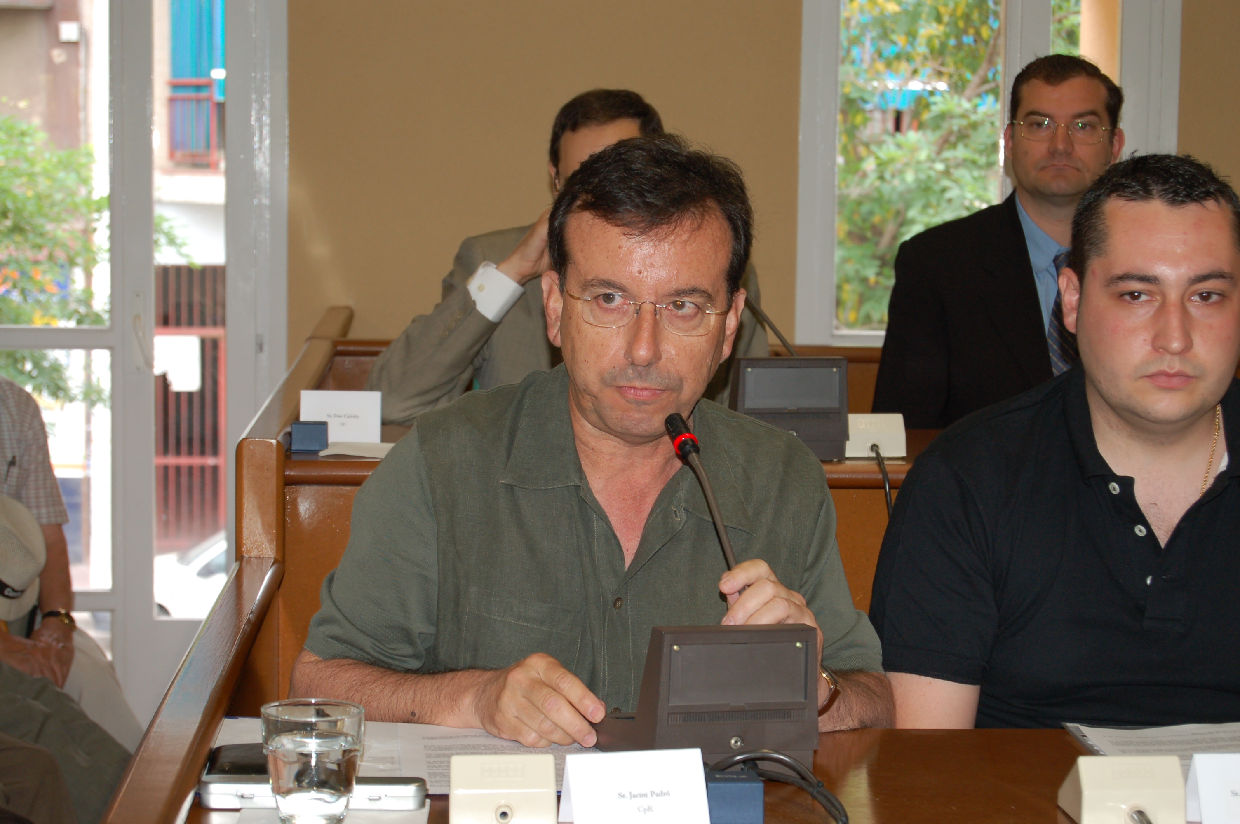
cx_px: 620
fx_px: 2839
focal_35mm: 82
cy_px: 412
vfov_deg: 16.5
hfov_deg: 24.6
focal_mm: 55
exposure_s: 1/60
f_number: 5.6
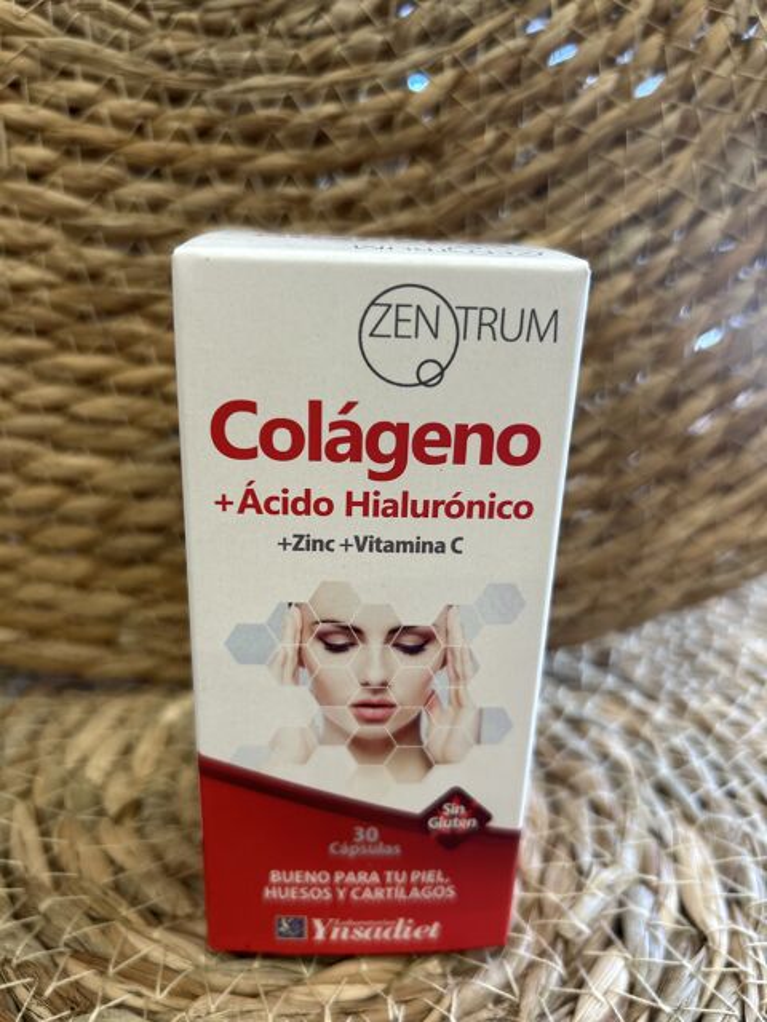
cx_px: 384
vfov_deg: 67.3
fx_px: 768
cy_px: 511
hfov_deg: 53.1
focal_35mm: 26
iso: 64
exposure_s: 1/50
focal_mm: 5.7
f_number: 1.5
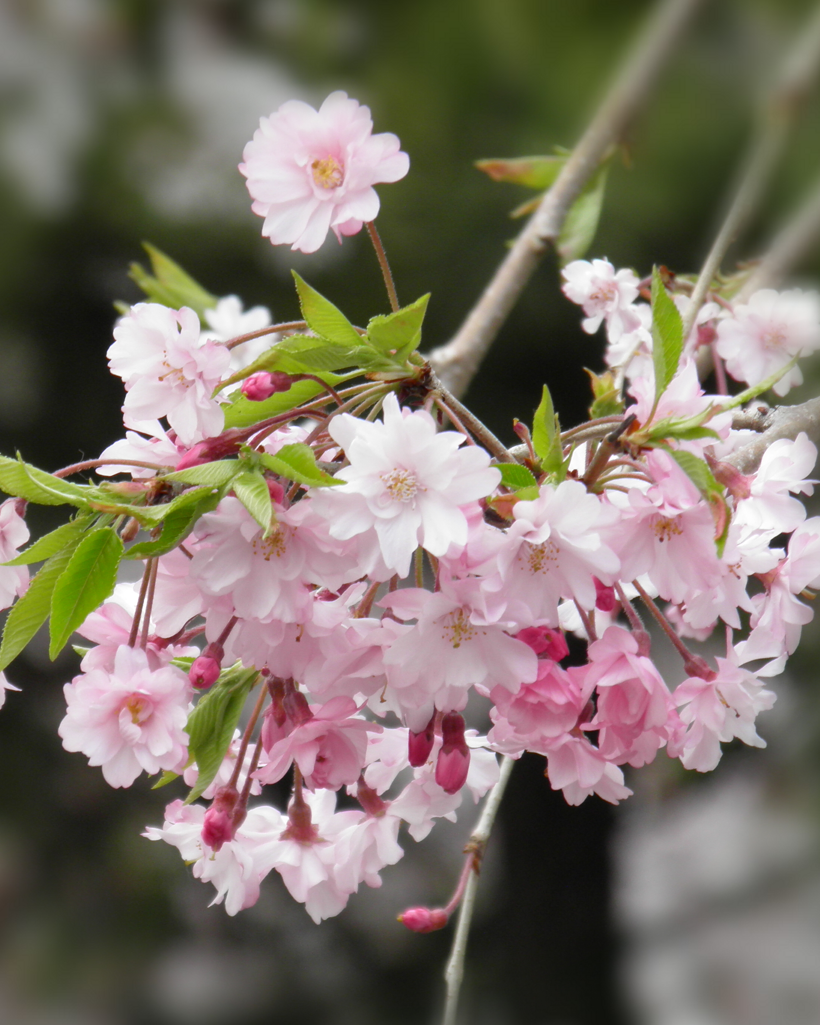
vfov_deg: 5.6
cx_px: 146
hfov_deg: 4.5
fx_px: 10527
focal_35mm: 347
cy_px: 557
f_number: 4.2
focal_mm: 41.1
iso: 80
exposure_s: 1/80
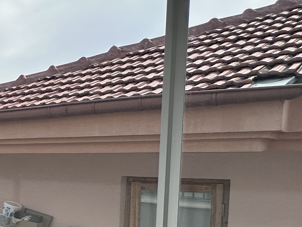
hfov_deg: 24.8
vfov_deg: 29.6
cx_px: -196
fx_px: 419
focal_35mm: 48
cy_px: 180
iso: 50
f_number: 2.2
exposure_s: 1/2398
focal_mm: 2.22
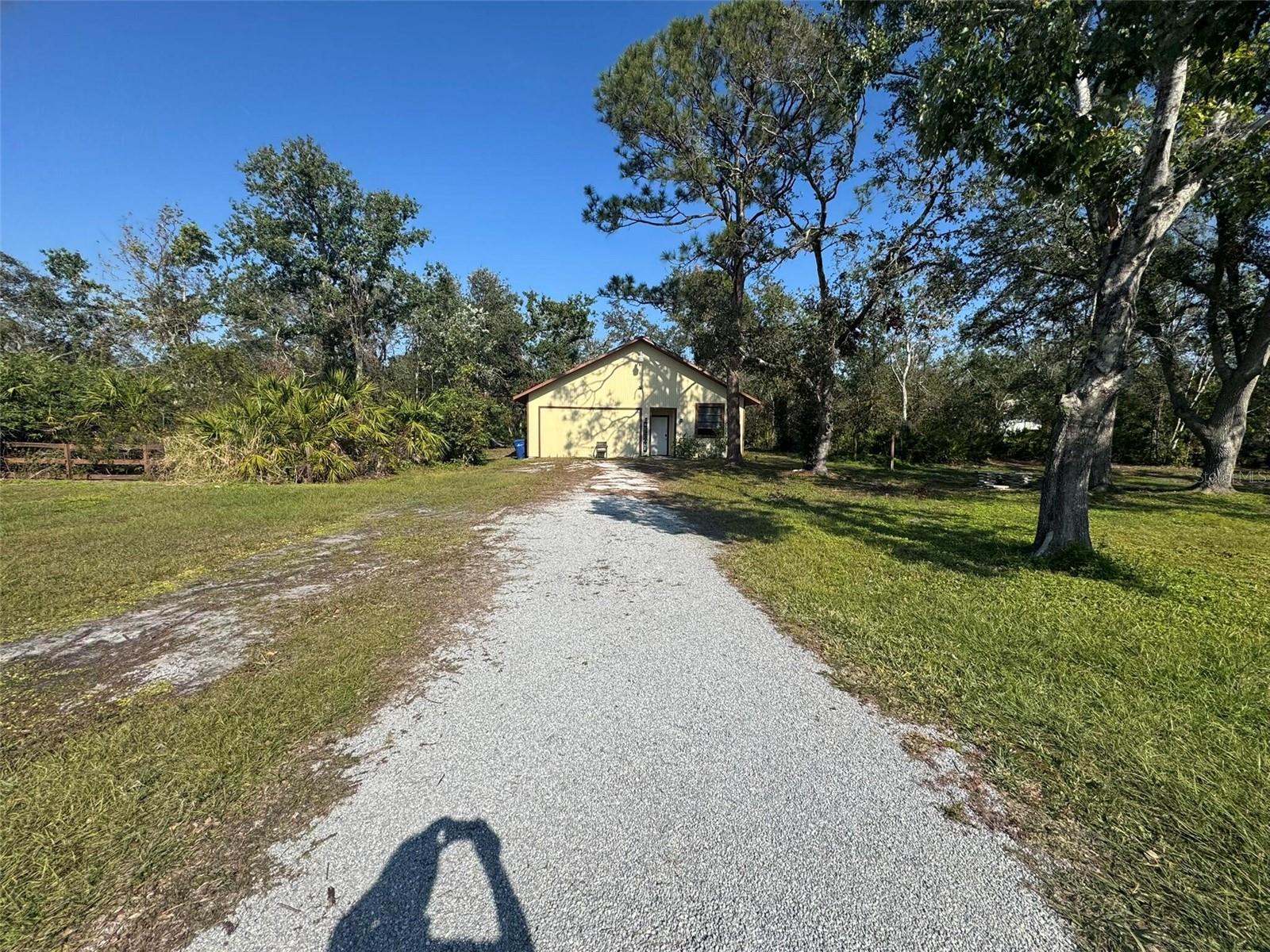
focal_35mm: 14
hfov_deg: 102.1
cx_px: 635
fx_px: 514
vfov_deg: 85.7
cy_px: 476
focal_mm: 2.22
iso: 50
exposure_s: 1/2494
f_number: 2.2
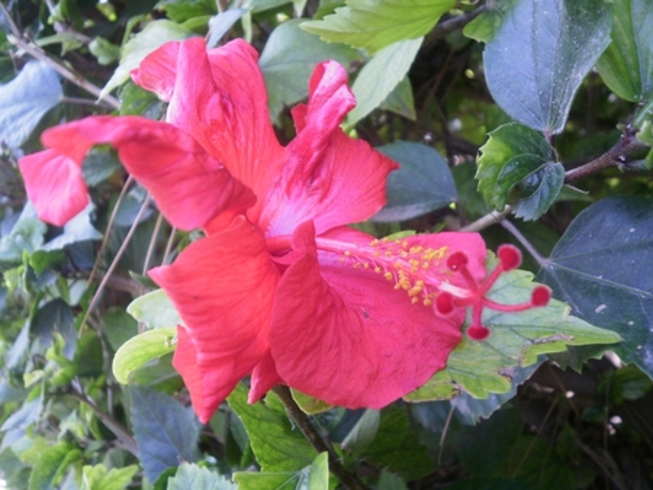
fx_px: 585
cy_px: 245
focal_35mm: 31
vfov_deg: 45.5
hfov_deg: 58.3
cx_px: 326
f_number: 2.9
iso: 100
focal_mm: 5.45
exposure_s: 1/60
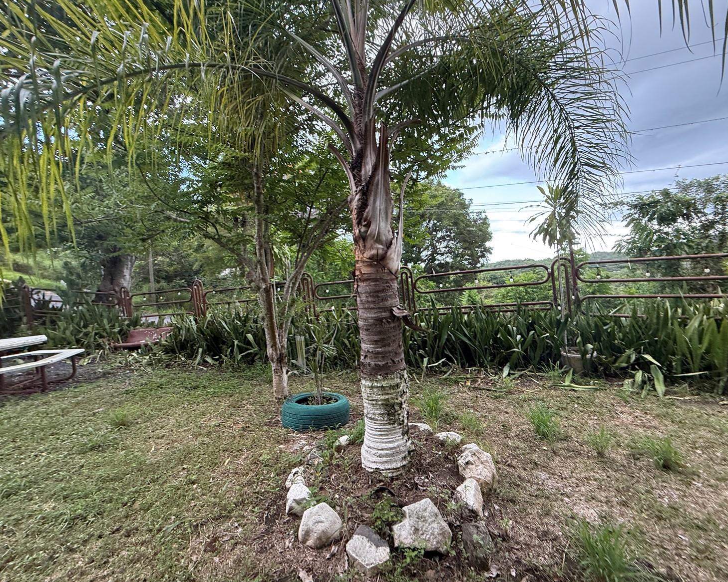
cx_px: 383
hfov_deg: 96.7
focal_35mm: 15
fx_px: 323
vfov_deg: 84.0
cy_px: 289
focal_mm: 2.22
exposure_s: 1/99
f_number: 2.2
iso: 125
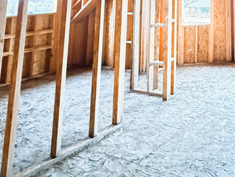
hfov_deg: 38.8
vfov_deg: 29.5
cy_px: -49
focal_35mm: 40
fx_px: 272
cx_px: 257
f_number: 2.2
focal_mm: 2.22
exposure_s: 1/30
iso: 1600
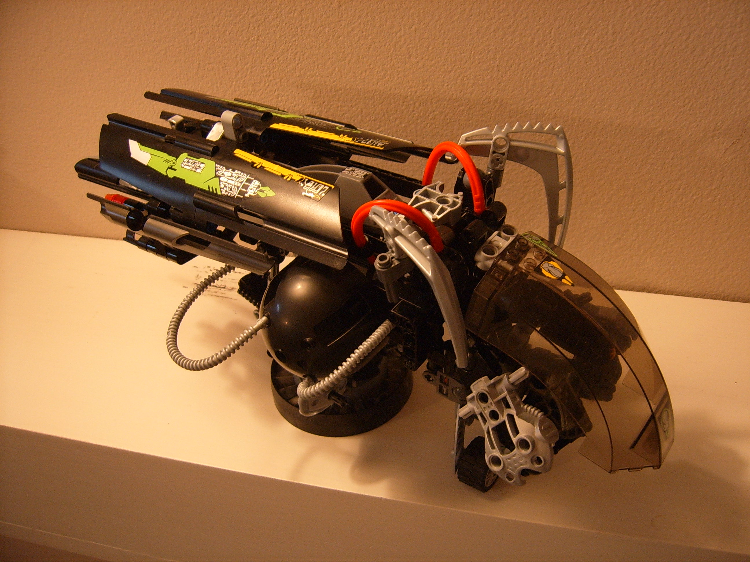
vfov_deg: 40.7
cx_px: 375
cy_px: 281
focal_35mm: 35
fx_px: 758
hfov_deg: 52.6
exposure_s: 1/15
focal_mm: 5.8
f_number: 2.8
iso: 100
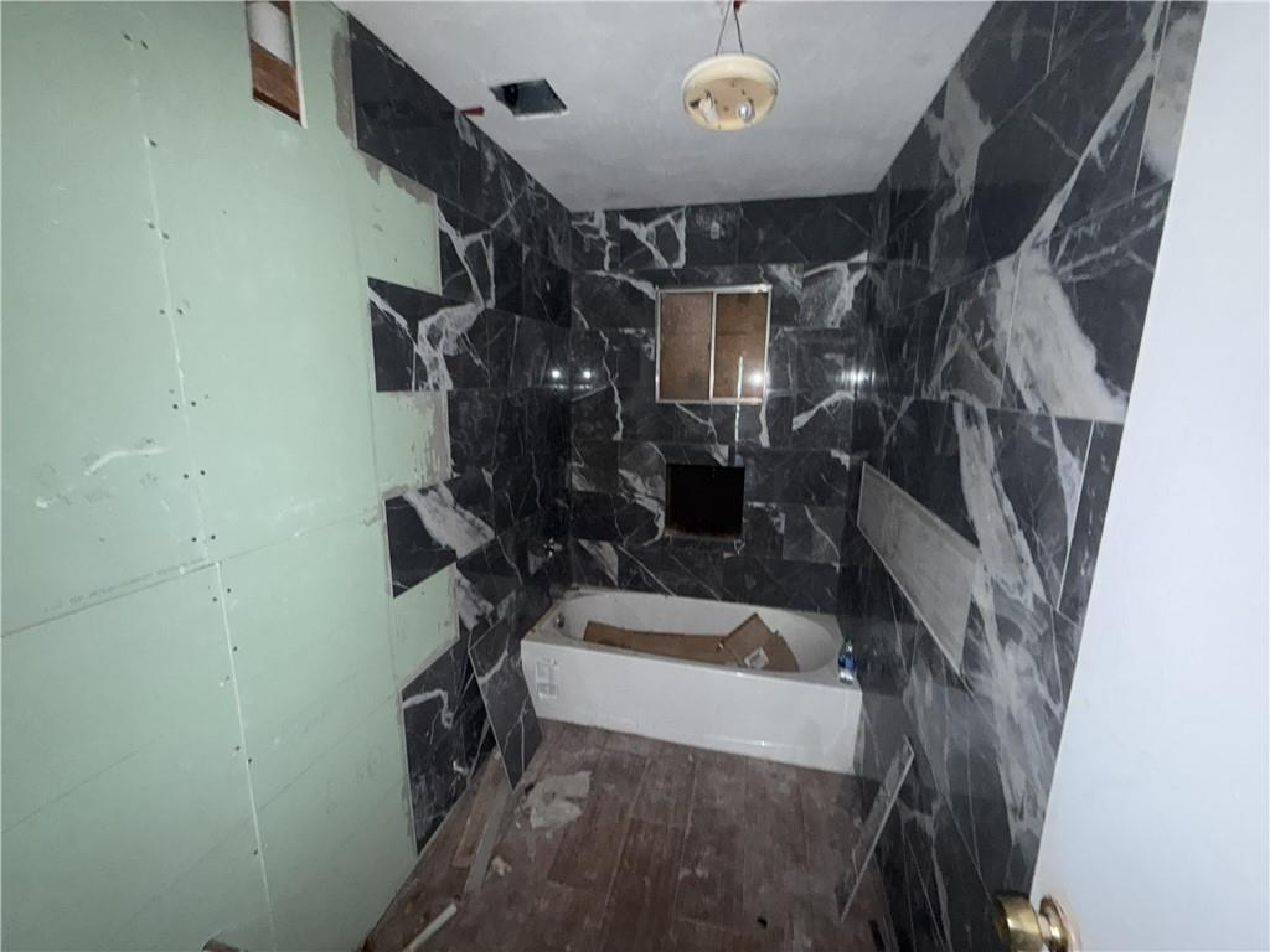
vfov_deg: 85.7
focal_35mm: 14
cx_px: 635
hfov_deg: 102.1
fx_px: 514
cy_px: 476
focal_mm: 2.22
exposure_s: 1/16
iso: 500
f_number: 2.2
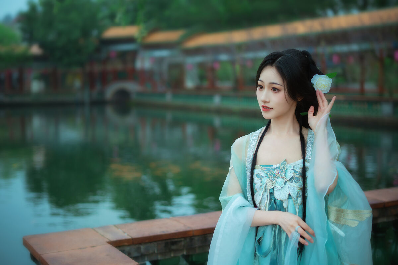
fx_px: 553
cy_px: 132
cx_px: 199
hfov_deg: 39.6
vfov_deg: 27.0
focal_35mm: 50
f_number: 1.8
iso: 500
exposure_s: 1/320
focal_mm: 50
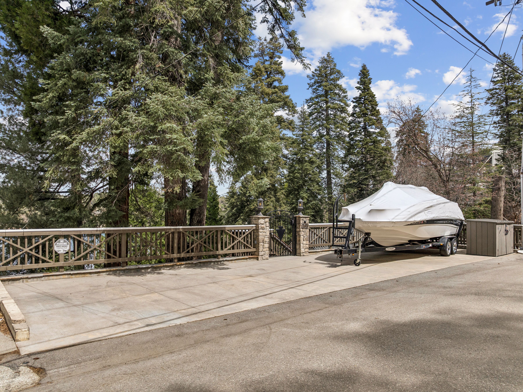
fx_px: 362
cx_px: 262
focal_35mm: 24
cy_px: 196
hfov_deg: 71.6
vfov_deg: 56.8
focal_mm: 12.3
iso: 100
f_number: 2.8
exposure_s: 1/80
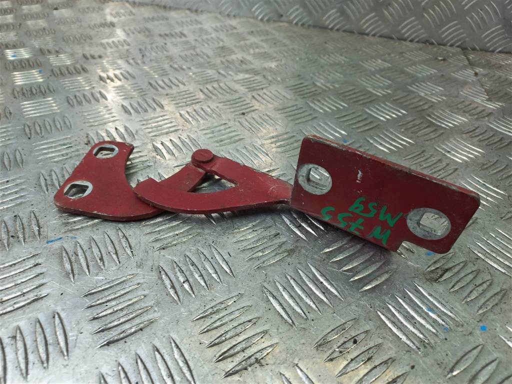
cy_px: 192
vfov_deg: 54.9
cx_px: 256
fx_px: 370
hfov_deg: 69.4
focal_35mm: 25
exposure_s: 1/50
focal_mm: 4.6
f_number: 1.8
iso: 32
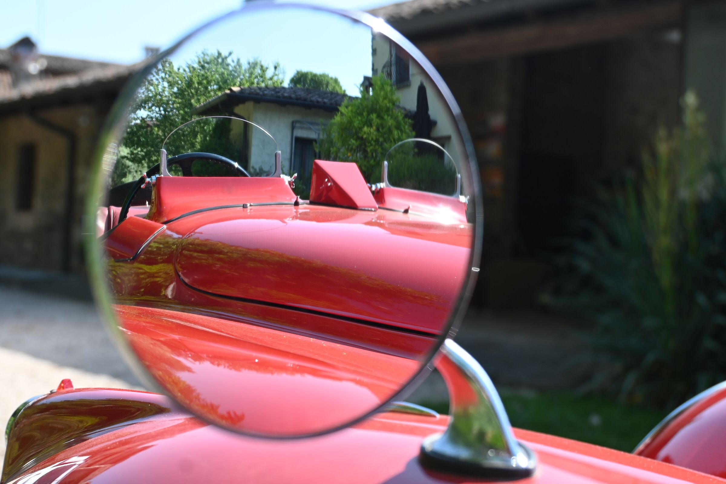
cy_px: 242
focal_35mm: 46
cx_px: 363
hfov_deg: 43.0
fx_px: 923
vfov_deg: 29.4
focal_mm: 30.5
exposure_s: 1/250
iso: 140
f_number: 5.6
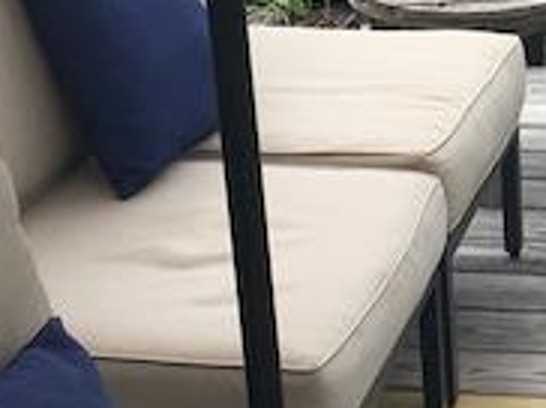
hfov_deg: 16.3
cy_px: 222
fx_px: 1812
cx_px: 699
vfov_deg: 12.8
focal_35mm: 115
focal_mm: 4.15
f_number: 2.2
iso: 25
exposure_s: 1/674
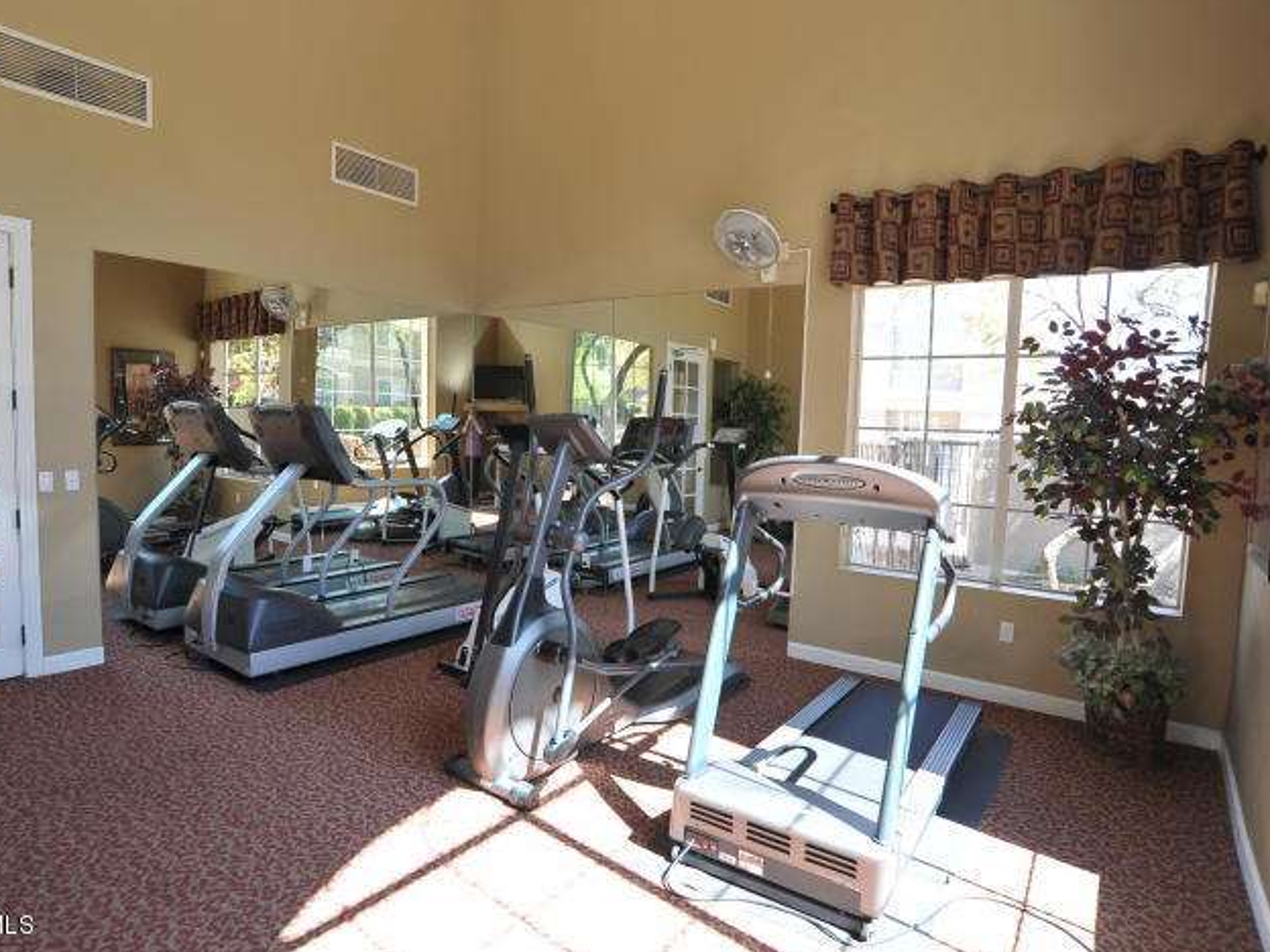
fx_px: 734
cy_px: 478
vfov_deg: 66.0
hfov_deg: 81.5
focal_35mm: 20
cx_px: 575
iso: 250
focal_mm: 18
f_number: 8
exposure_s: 1/30
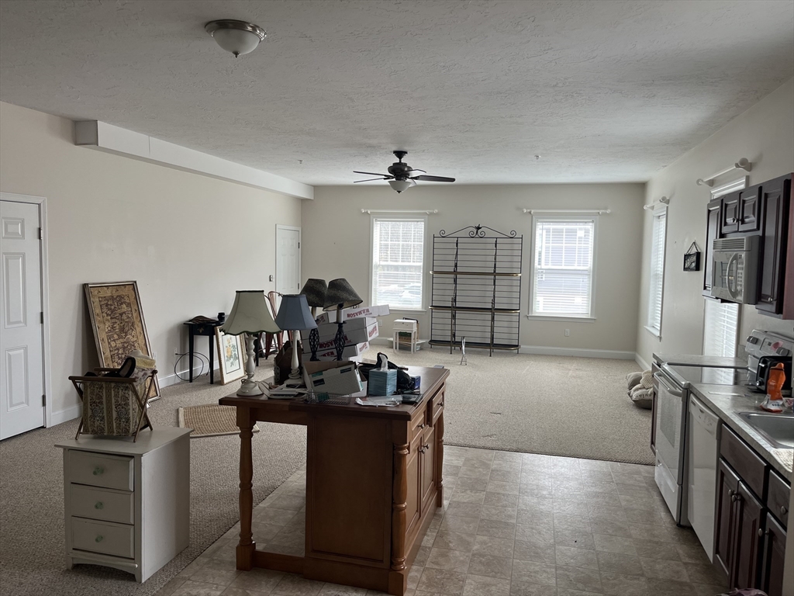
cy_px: 298
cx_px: 397
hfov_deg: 67.3
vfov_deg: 53.1
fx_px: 596
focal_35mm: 26
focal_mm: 5.1
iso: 50
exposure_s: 1/120
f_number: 1.6
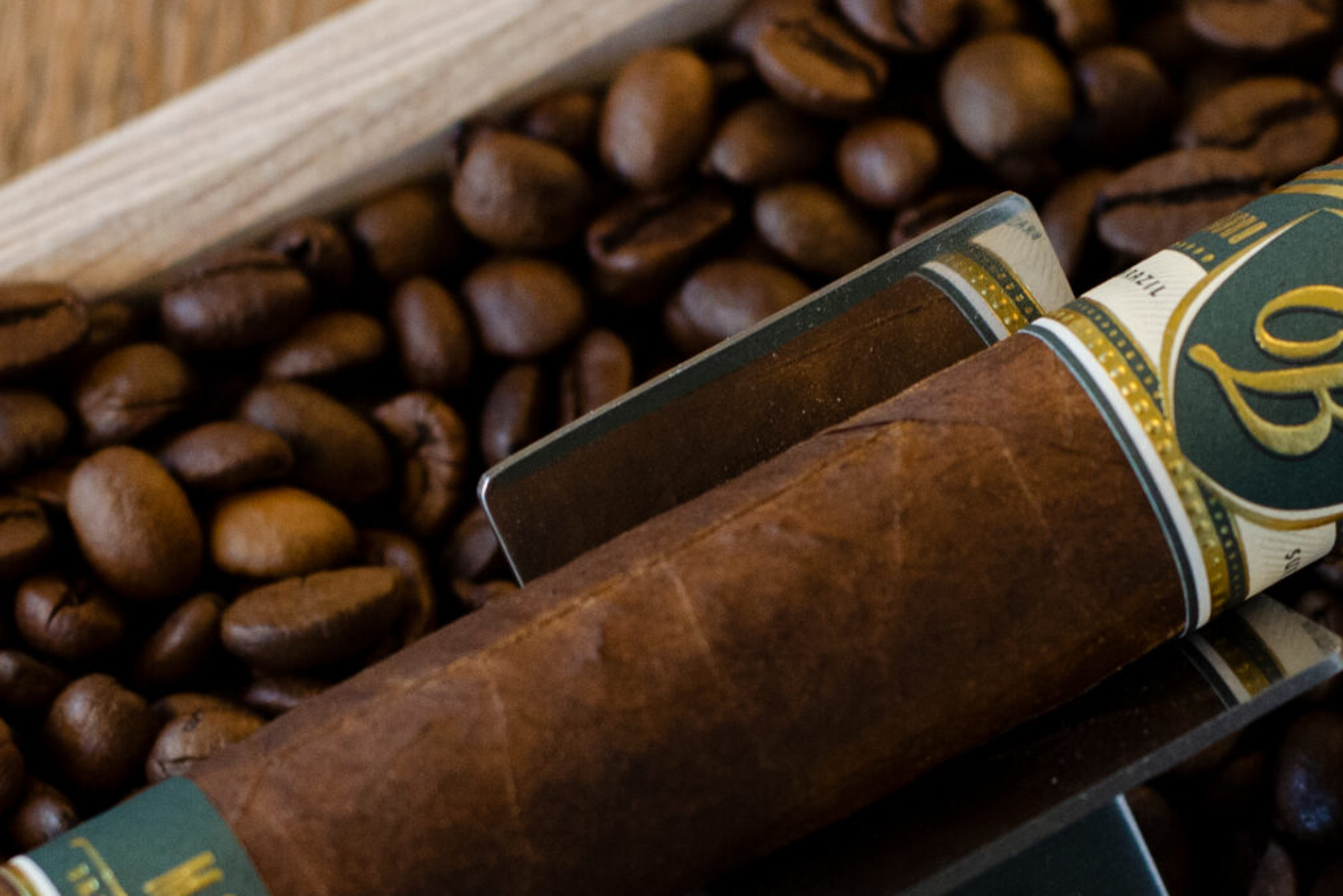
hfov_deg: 10.9
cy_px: 623
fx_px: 7050
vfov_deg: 7.3
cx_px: 976
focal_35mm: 189
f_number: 4.5
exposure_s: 1/60
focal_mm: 50
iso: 800
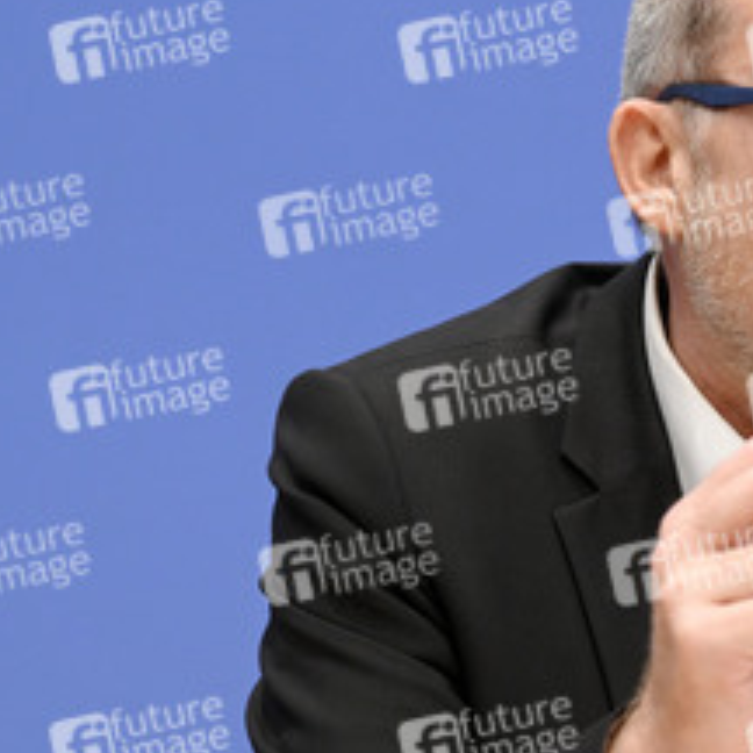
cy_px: 303
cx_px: 744
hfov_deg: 8.7
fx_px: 4898
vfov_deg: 8.8
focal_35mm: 199
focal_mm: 112
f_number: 5.6
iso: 5000
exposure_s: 1/500
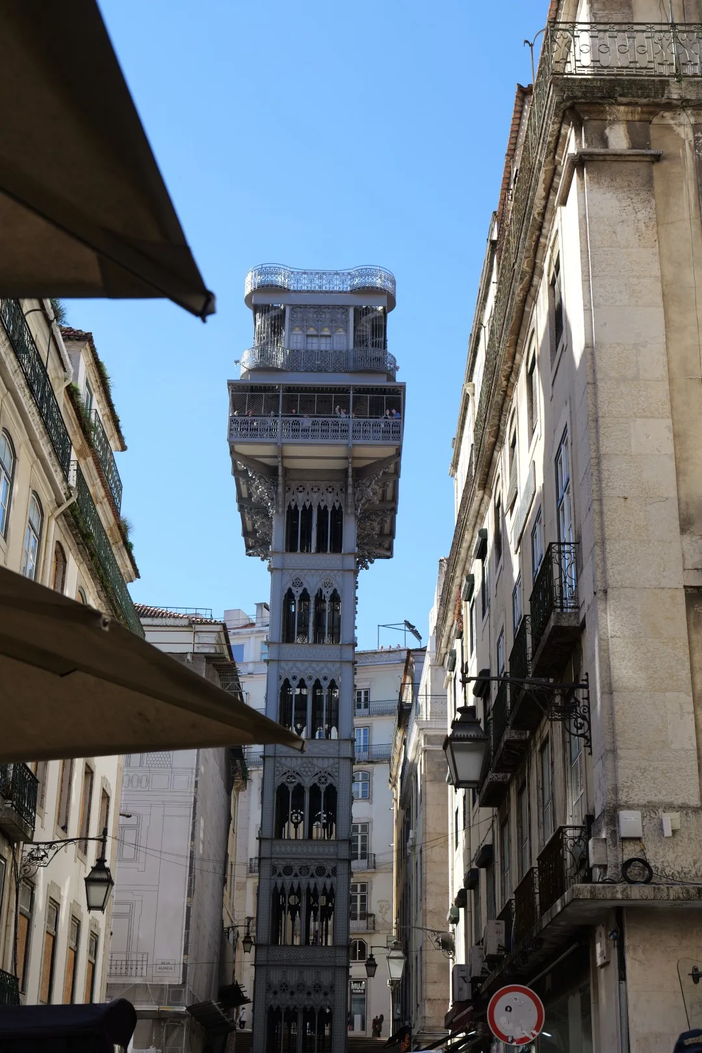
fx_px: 1462
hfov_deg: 27.0
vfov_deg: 39.6
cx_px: 351
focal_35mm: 50
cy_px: 526
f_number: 7.1
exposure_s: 1/160
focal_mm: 50
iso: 100
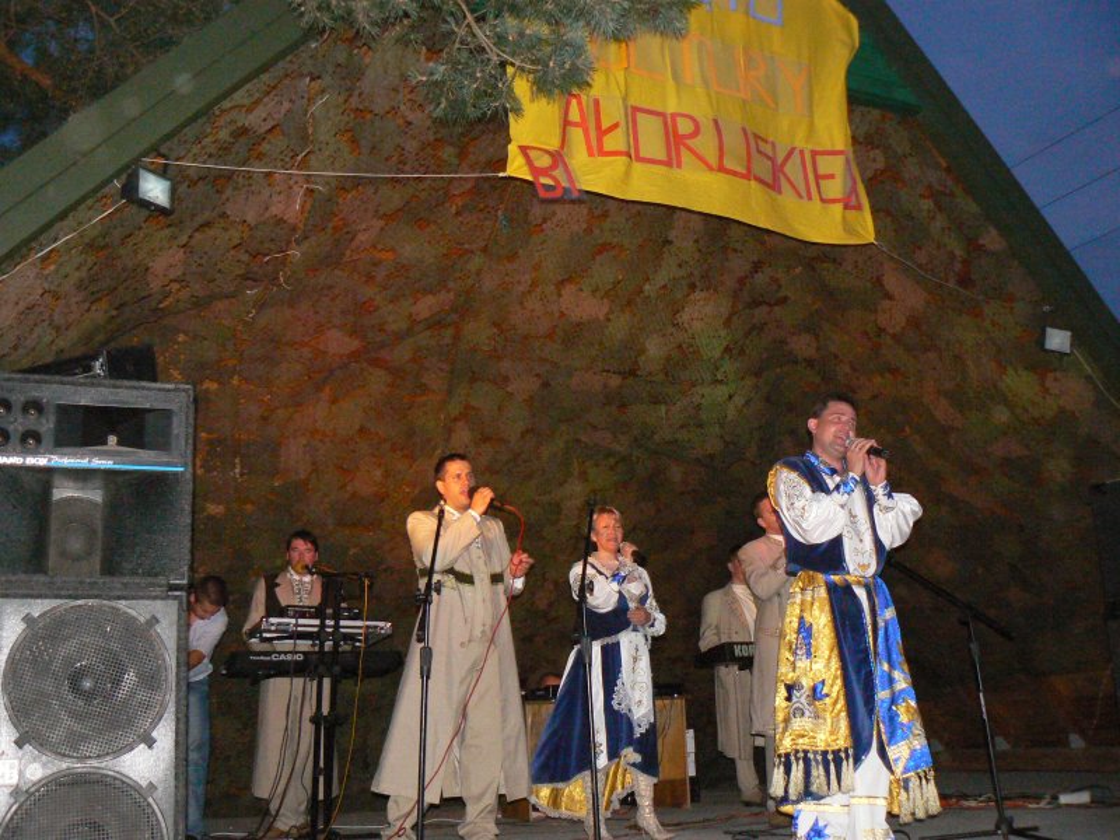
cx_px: 560
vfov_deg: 39.7
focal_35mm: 36
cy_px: 420
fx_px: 1165
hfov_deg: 51.4
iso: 400
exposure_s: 1/30
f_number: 2.8
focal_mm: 6
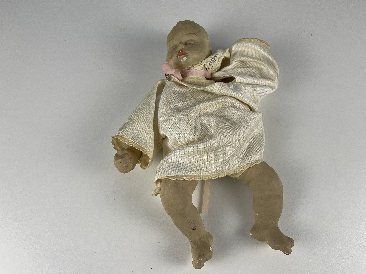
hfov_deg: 69.4
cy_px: 137
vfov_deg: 54.9
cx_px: 183
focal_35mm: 25
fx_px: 264
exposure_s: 1/327
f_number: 1.6
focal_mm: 5.1
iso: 32
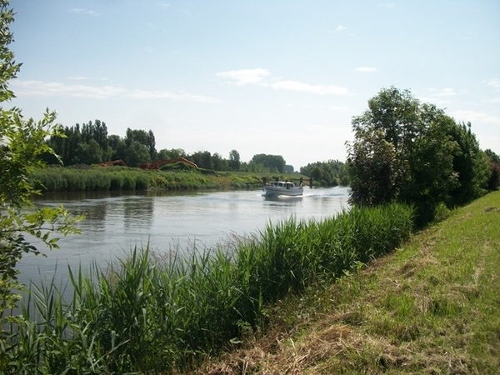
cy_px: 188
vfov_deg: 44.2
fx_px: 462
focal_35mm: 32
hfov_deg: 56.8
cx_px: 250
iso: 200
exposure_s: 1/500
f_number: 8.8
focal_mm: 5.7
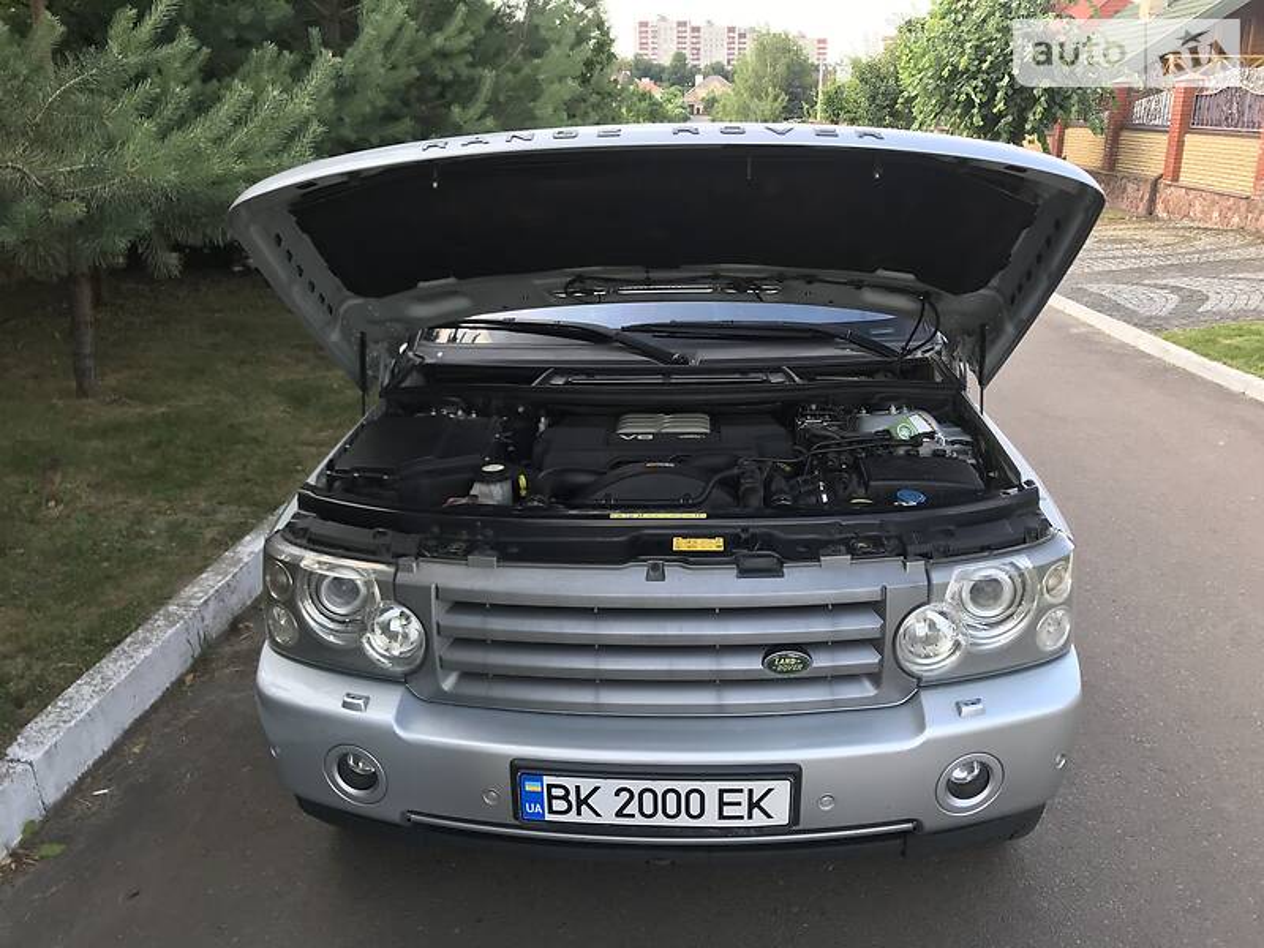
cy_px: 474
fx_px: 1022
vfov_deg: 49.7
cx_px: 632
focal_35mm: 28
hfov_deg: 63.4
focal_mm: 4
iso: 20
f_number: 1.8
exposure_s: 1/210
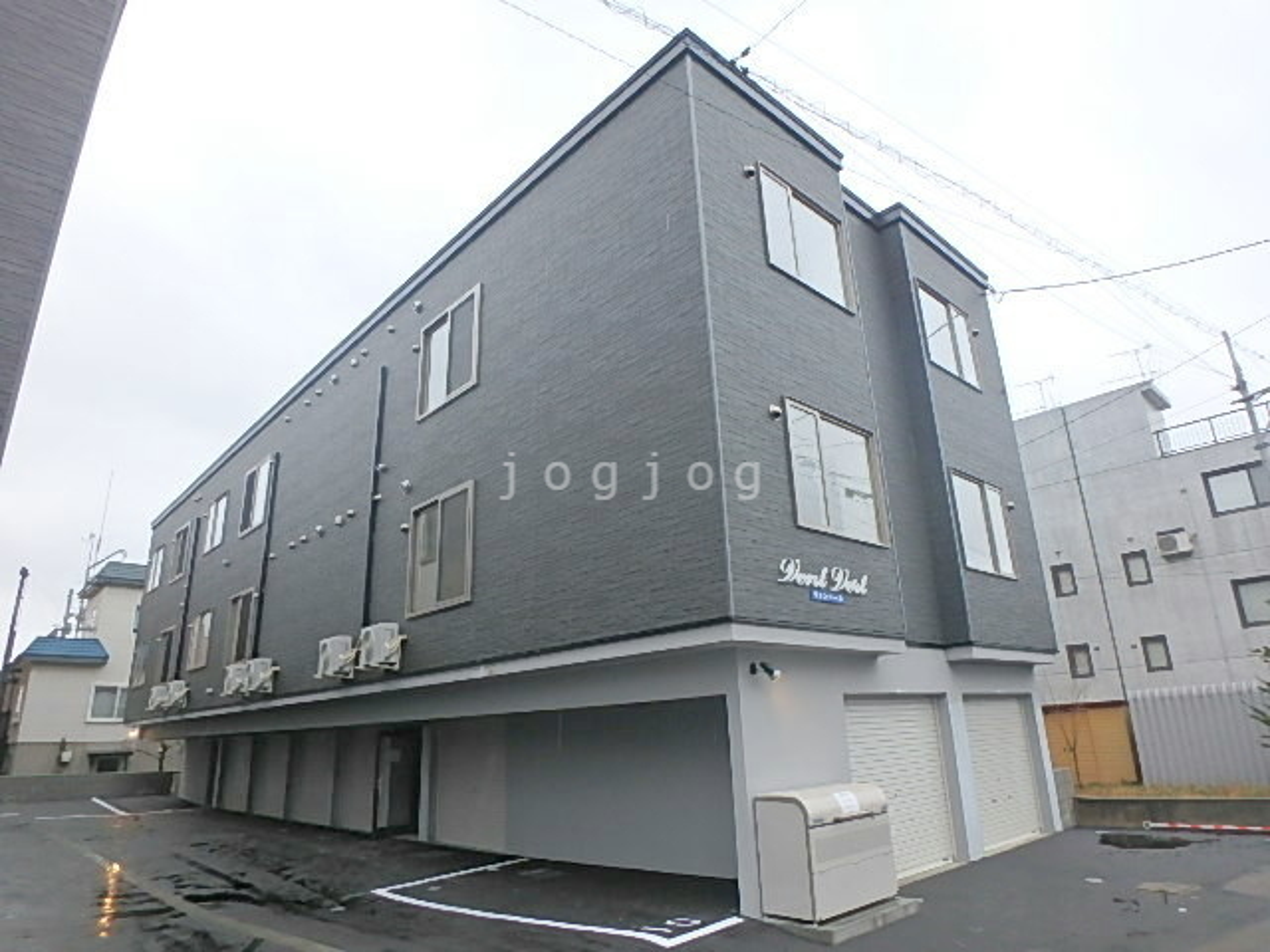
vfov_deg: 63.4
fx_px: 770
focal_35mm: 21
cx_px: 635
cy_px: 476
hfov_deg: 79.0
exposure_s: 1/200
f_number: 3.5
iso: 125
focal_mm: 3.7
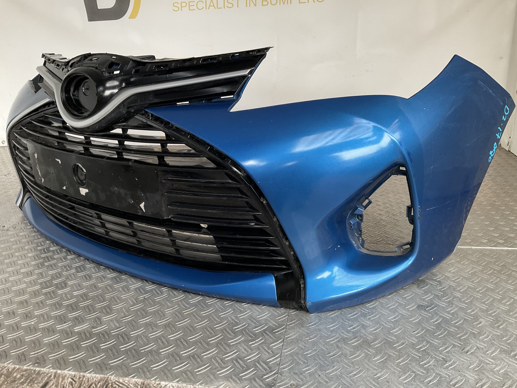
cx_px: 258
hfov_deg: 61.7
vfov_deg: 48.2
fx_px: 433
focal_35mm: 29
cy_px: 194
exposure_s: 1/50
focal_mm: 3
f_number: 1.8
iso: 50
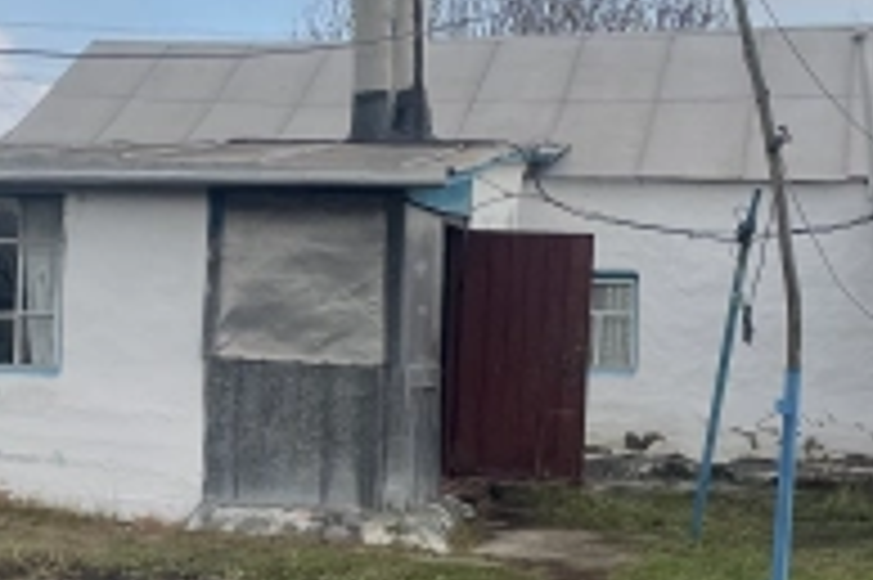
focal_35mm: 87
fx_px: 2108
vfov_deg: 15.7
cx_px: 261
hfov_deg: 23.2
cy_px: 351
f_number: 1.6
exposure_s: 1/1770
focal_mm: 4.2
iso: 32
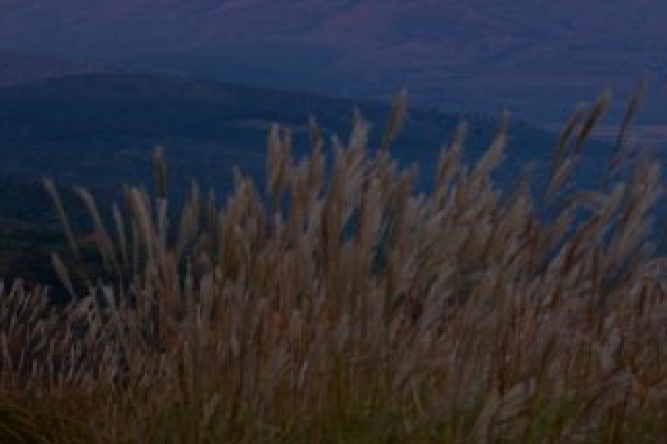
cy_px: 15
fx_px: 3444
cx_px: 725
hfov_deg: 10.9
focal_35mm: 186
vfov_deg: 7.3
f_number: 8
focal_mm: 50
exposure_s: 1/45
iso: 125
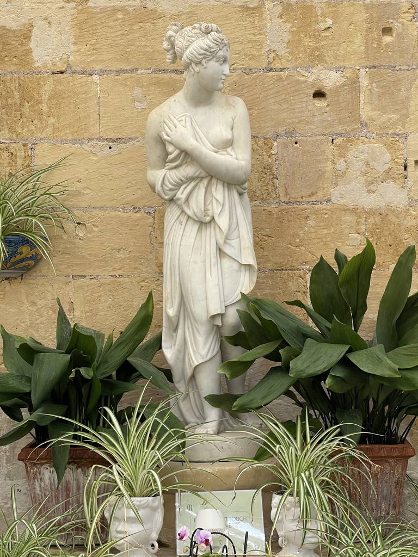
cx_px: 209
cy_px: 278
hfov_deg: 22.9
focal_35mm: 64
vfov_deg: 30.3
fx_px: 1030
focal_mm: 7.5
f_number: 2.2
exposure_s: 1/99
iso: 32
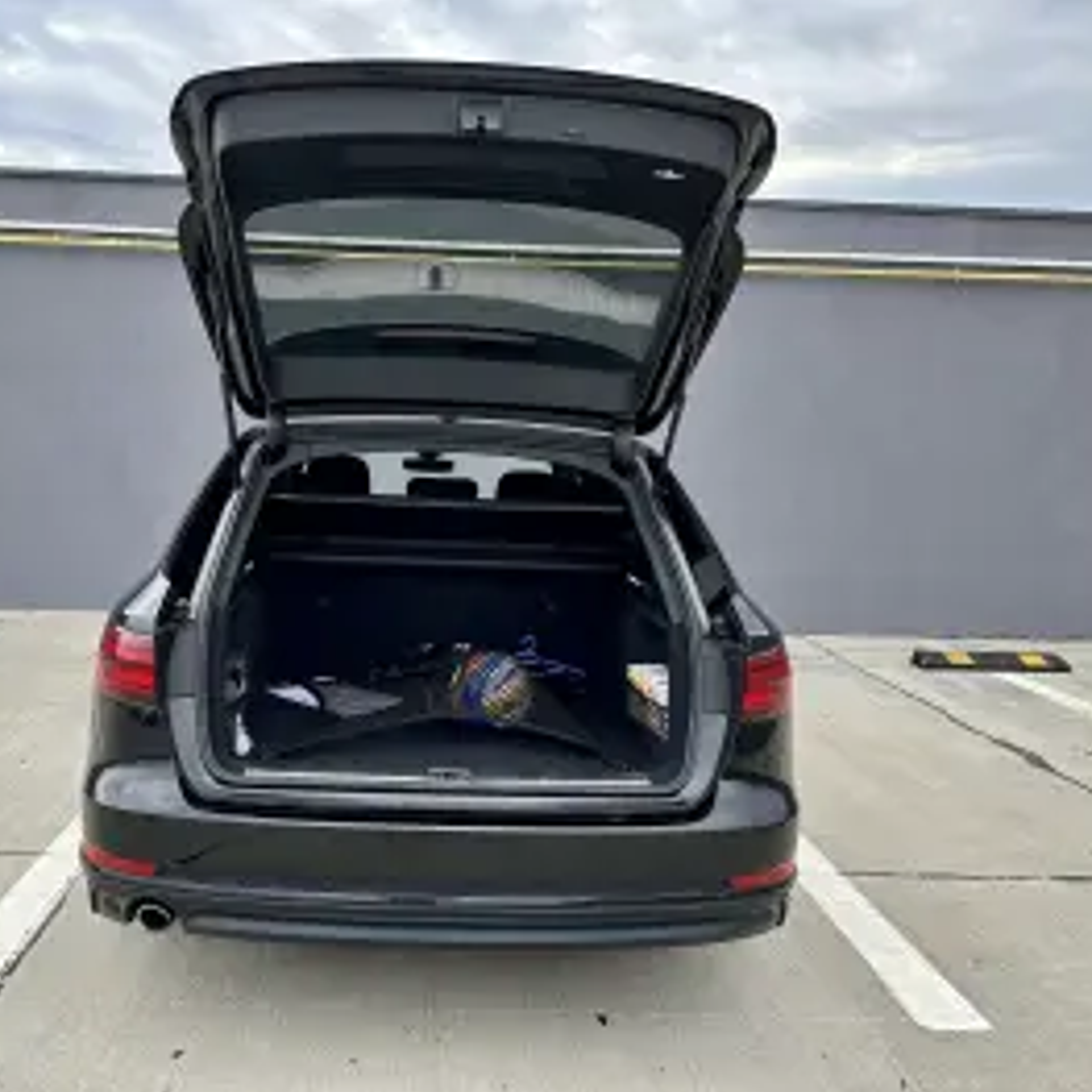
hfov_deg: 55.2
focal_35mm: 29
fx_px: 1035
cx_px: 436
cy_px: 556
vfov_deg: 55.6
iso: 80
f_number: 1.78
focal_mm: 6.86
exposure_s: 1/935
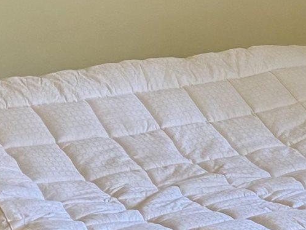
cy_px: -183
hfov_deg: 11.2
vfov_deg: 9.5
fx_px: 1309
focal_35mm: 148
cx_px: 734
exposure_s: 1/120
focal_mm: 6.76
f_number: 1.78
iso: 200
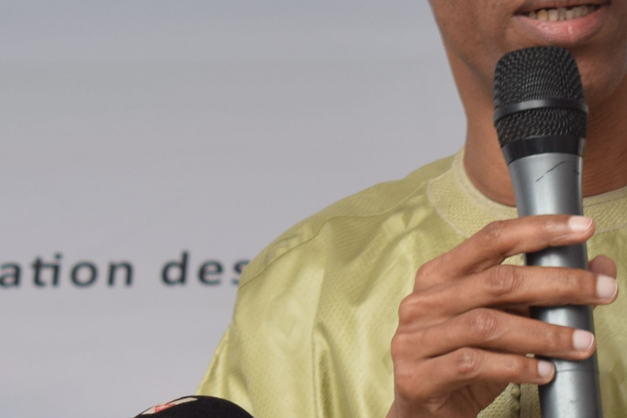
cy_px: 486
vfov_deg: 4.0
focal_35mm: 342
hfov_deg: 6.0
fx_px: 5958
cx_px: 499
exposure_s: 1/100
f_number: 5.6
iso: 100
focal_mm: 55
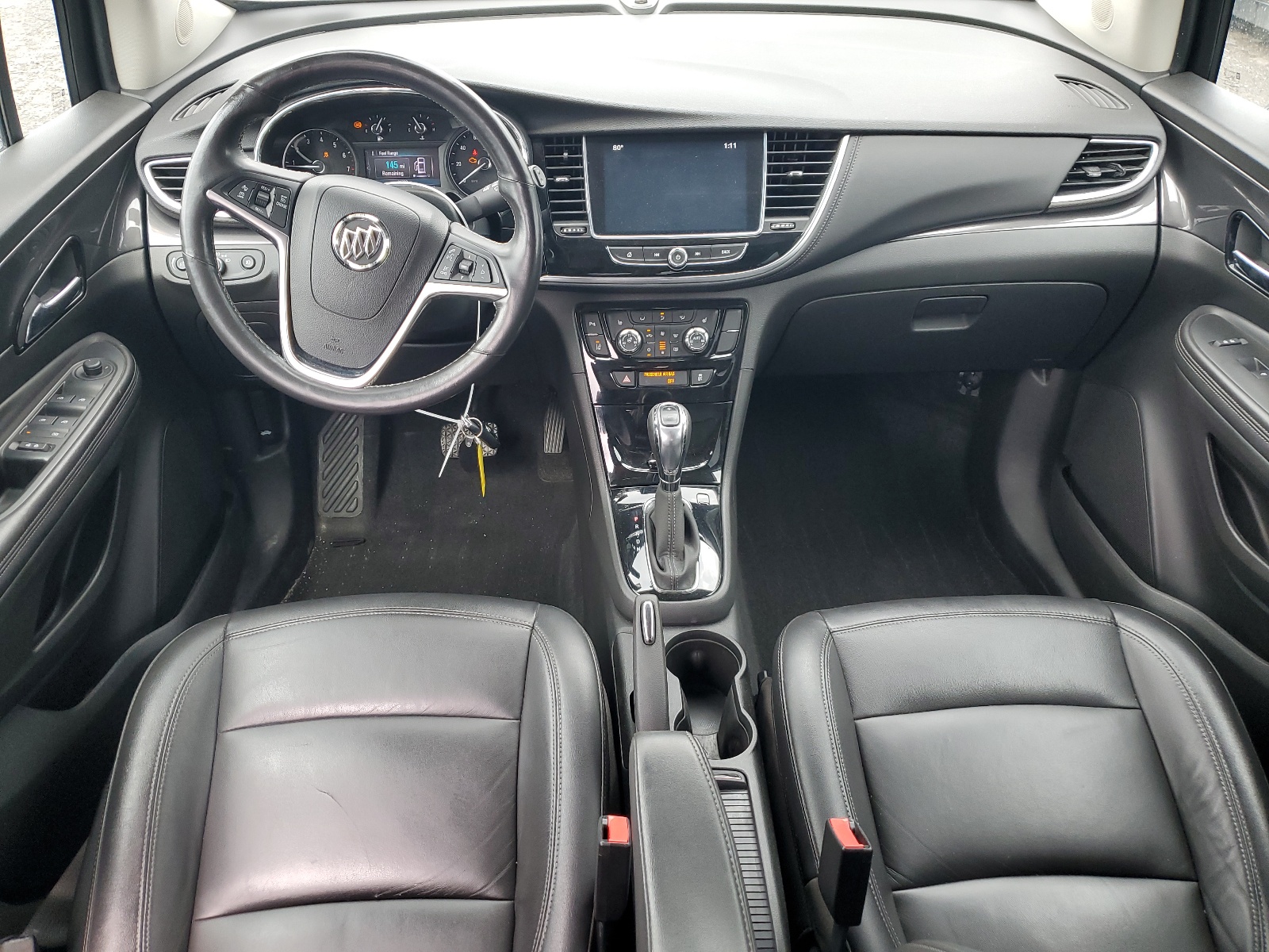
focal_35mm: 26
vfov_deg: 53.1
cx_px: 634
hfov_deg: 67.3
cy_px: 476
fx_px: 953
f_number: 1.5
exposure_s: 1/120
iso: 67
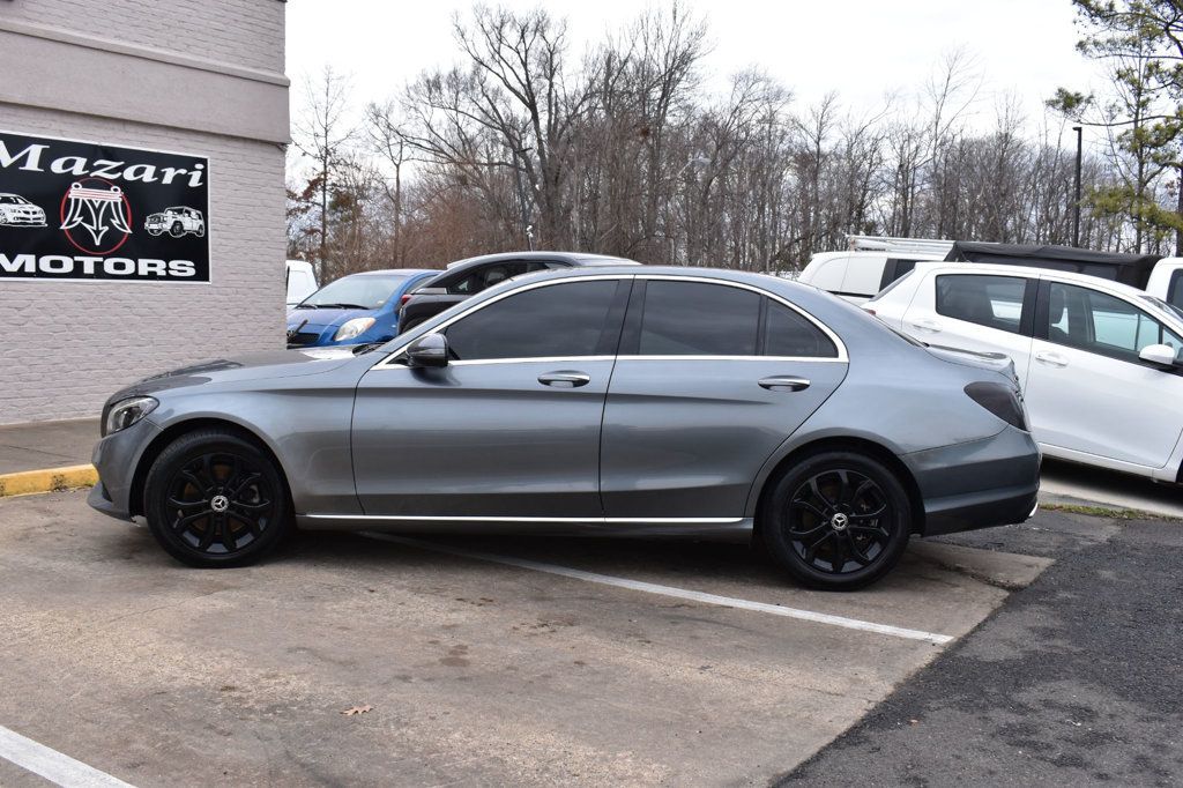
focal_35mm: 36
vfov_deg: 36.8
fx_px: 1183
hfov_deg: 53.1
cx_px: 592
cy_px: 394
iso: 400
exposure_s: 1/200
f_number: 10
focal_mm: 24
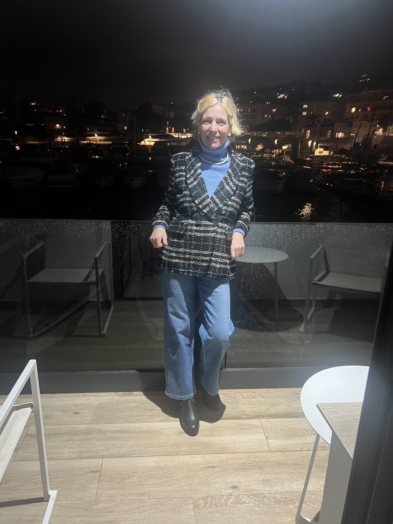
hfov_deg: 53.1
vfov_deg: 67.3
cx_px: 196
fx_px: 394
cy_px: 262
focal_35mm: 26
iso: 400
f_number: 1.5
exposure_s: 1/50
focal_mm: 5.7
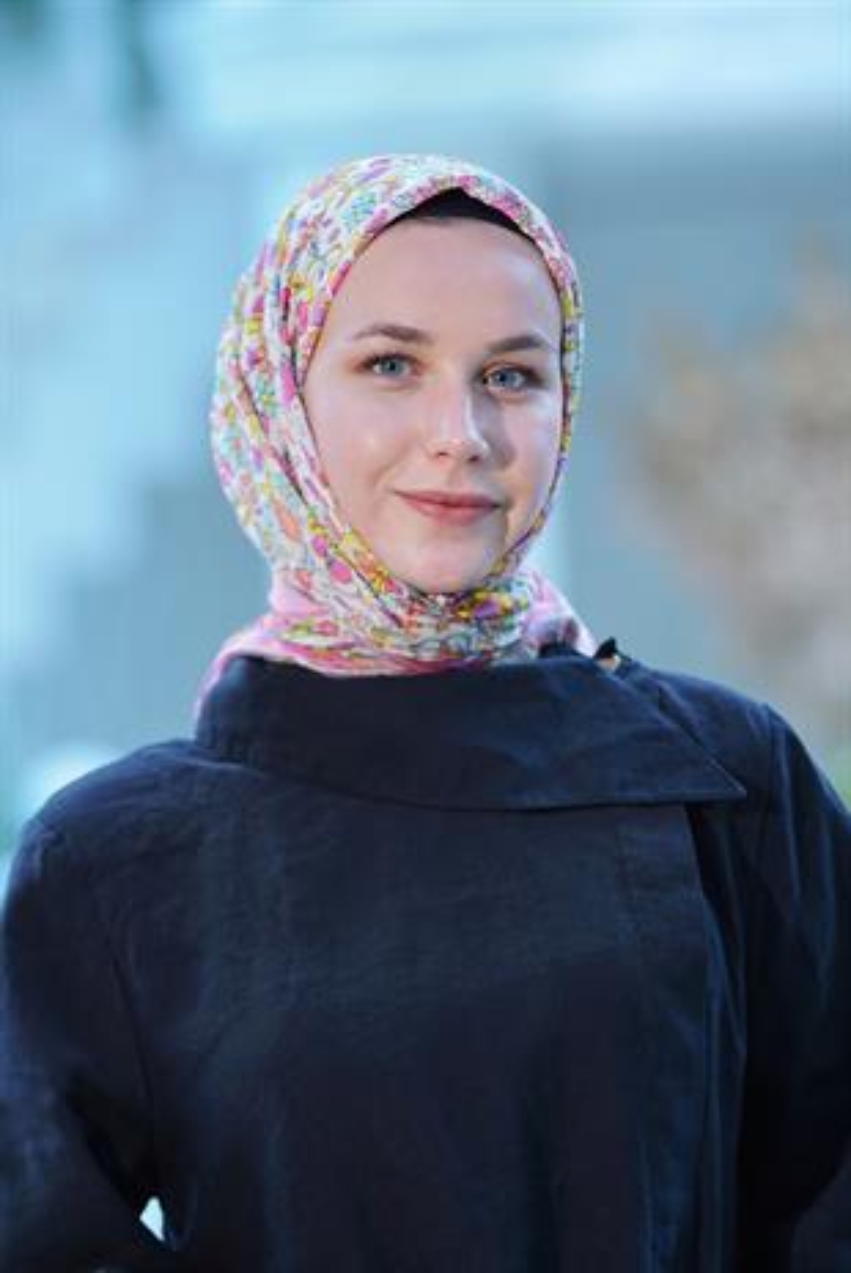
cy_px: 636
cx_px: 426
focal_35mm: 140
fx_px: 4956
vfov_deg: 14.6
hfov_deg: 9.8
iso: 640
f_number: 3.2
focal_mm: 140
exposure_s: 1/200
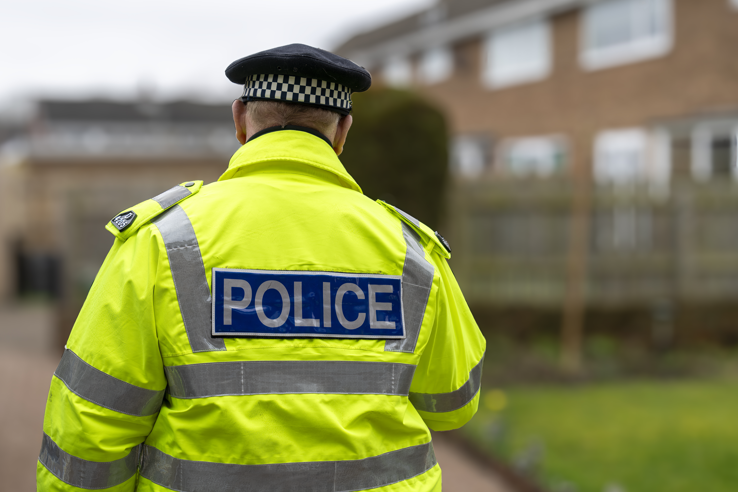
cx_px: 366
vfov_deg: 27.0
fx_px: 1025
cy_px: 244
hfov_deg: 39.6
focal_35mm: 50
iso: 125
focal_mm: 49
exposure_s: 1/100
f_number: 5.6
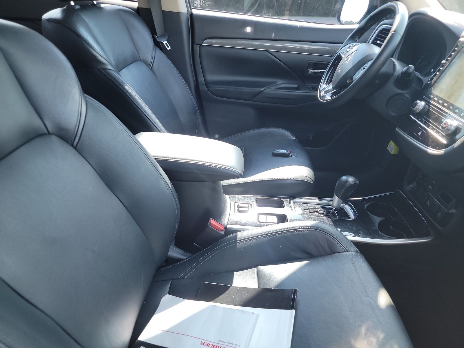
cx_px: 232
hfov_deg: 71.6
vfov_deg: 56.8
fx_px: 322
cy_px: 174
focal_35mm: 24
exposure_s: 1/59
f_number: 1.8
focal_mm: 6.7
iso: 478
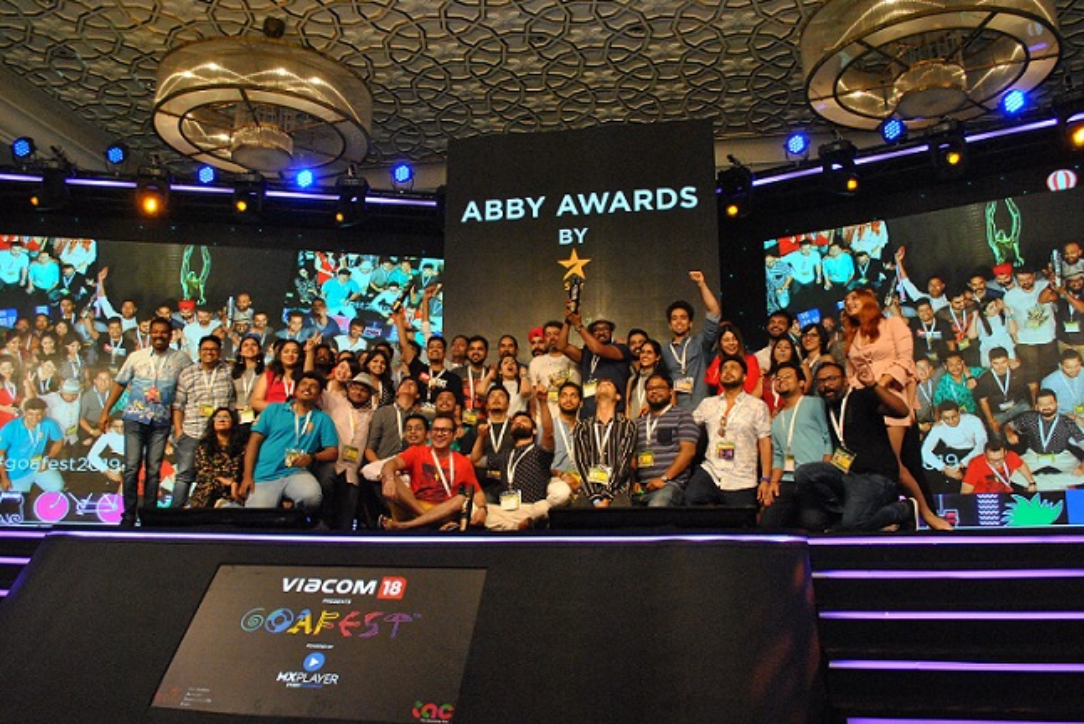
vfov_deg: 43.6
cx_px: 542
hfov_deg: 61.9
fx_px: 904
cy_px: 362
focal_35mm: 30
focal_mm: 20
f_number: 5.6
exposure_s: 1/125
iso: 1600
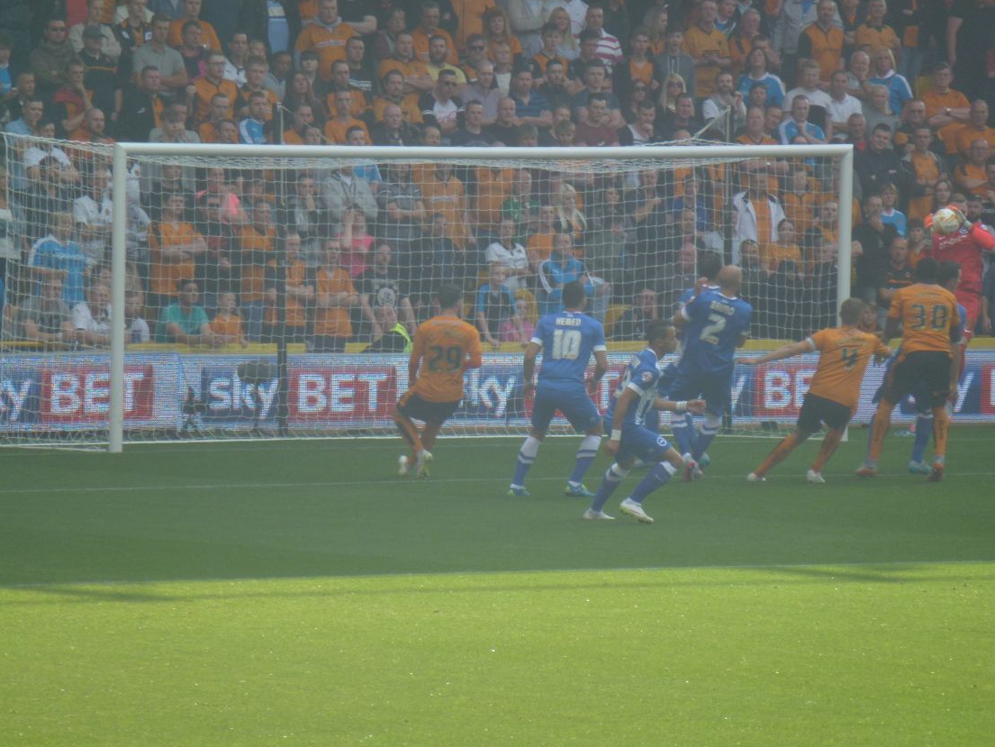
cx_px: 496
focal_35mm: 417
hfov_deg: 4.8
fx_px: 11988
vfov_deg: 3.6
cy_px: 396
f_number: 5.9
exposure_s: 1/250
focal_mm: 68.8
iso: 100
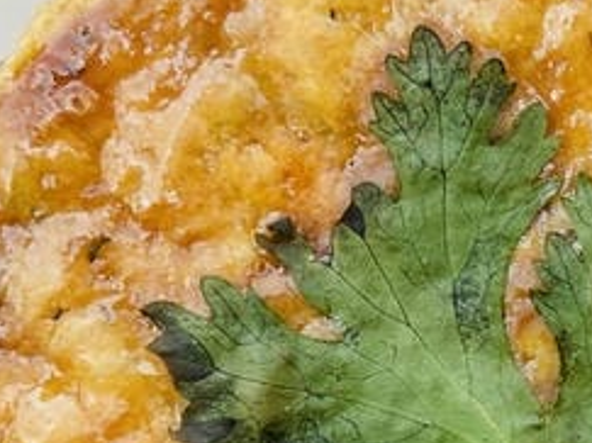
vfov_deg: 6.2
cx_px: 519
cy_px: 484
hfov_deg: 8.3
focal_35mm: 237
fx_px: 4051
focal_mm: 6.86
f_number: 1.78
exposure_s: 1/756
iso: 64
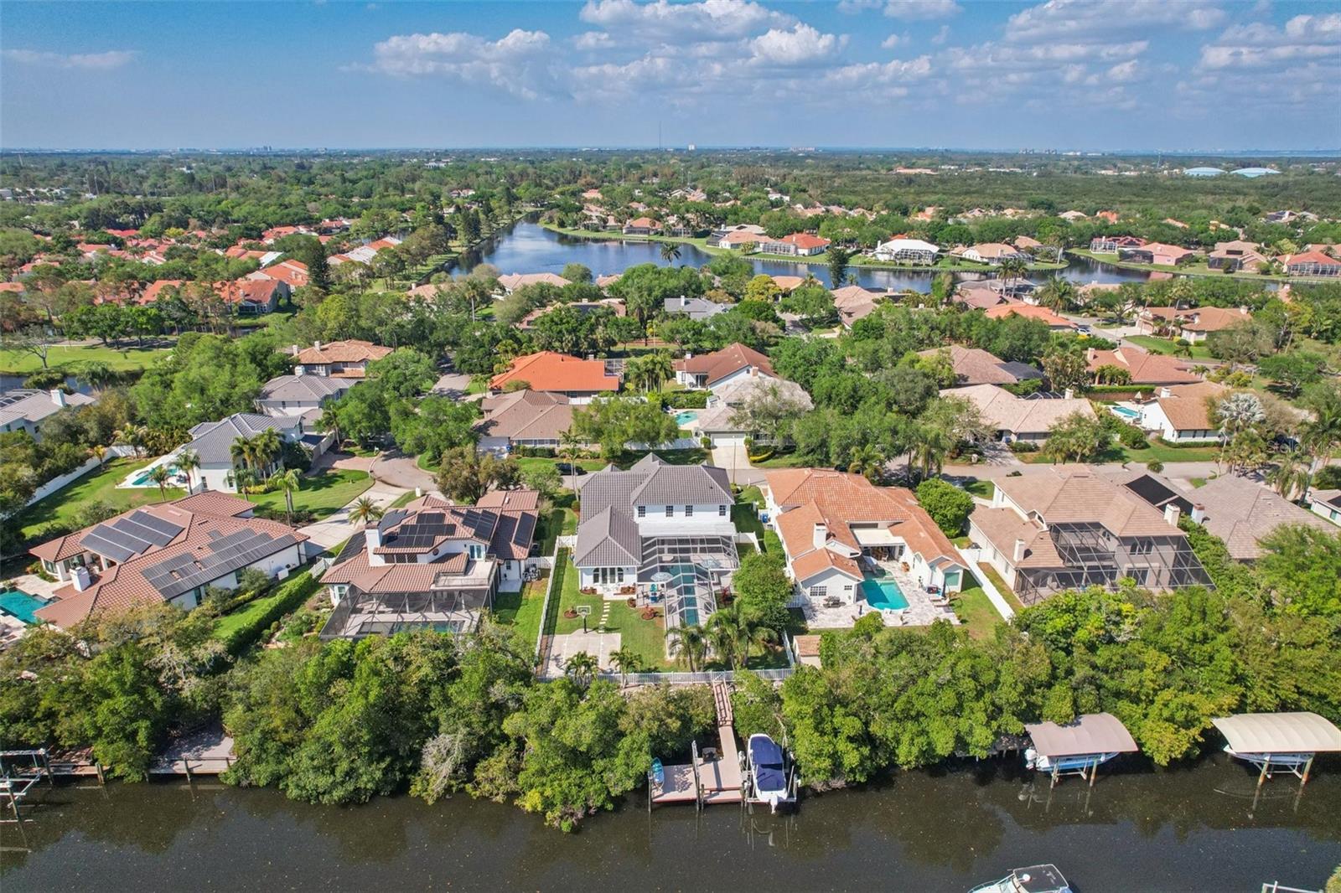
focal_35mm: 22
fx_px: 819
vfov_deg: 57.2
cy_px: 446
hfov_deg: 78.6
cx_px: 670
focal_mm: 8.4
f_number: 2.8
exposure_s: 1/1600
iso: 400
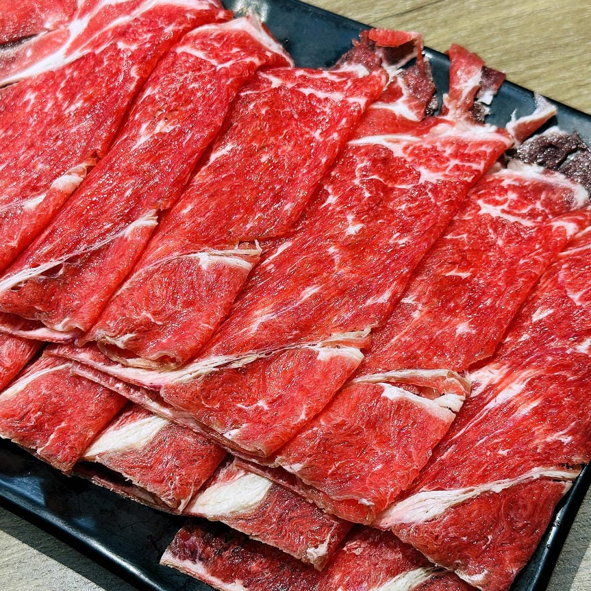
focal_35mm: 59
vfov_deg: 29.1
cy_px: 293
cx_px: 268
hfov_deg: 29.1
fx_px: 1140
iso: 100
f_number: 1.78
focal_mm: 6.86
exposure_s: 1/60
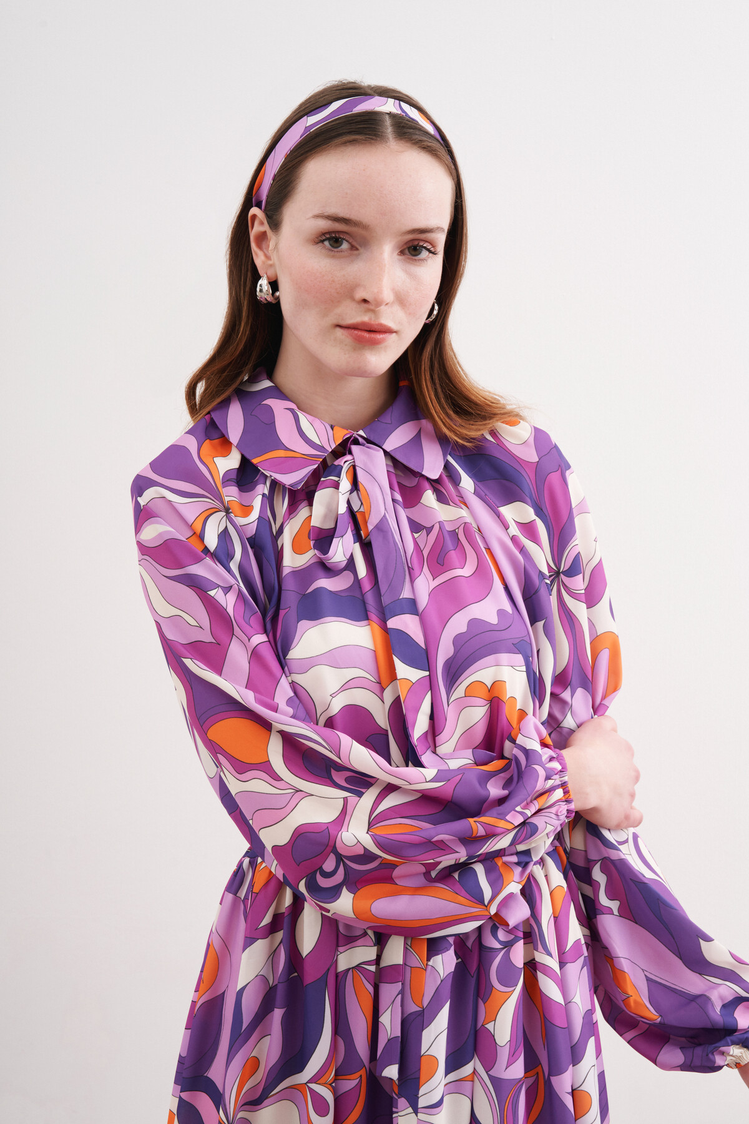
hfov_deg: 19.5
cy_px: 562
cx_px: 374
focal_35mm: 70
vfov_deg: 28.8
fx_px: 2184
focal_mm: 70
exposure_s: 1/160
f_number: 11
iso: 400
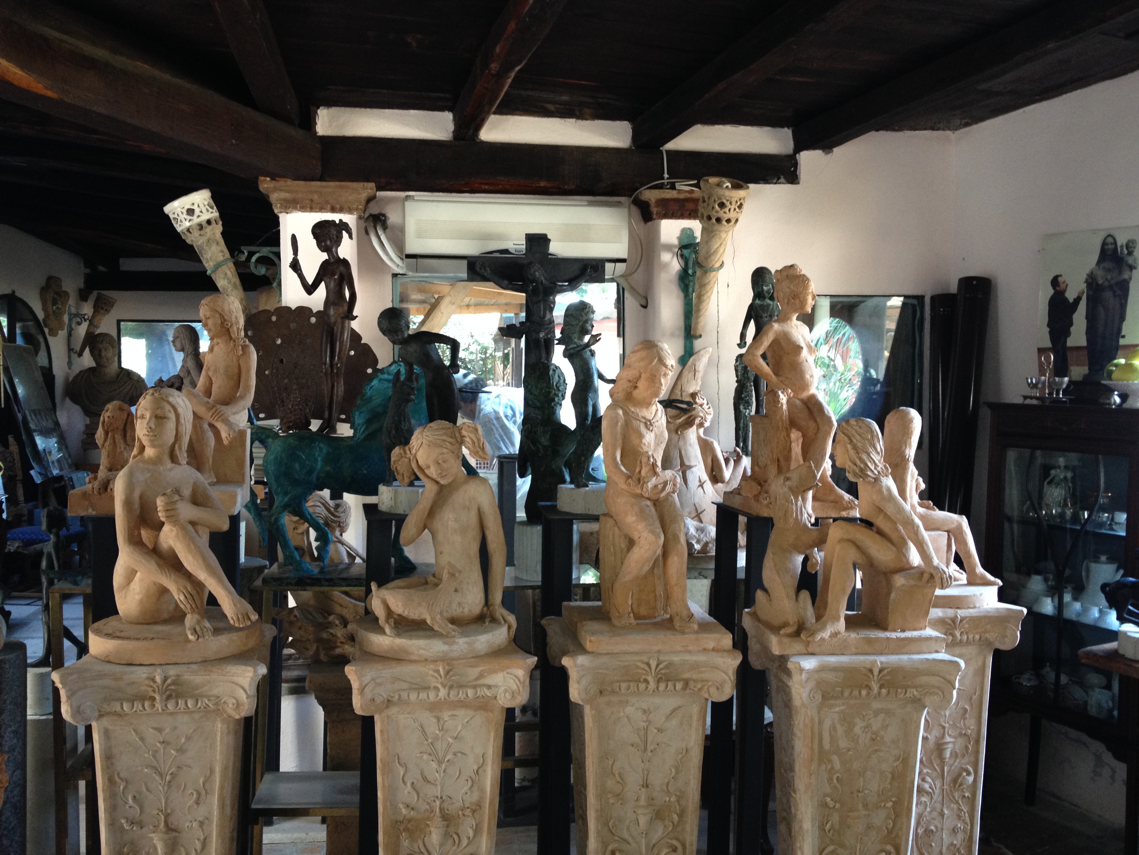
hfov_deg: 52.6
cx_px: 570
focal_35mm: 35
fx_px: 1152
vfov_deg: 40.7
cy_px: 428
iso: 125
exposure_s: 1/20
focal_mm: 4.28
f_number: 2.4
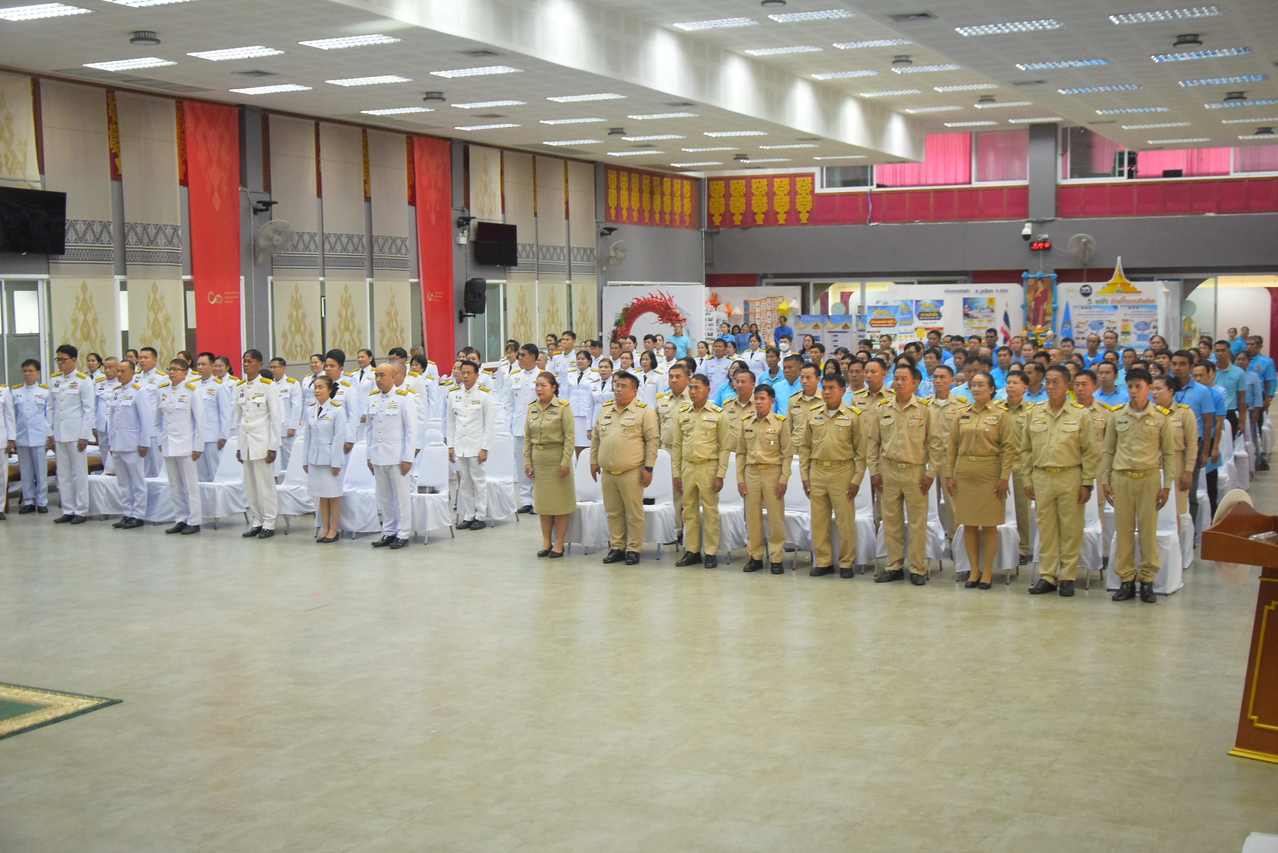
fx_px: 1491
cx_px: 639
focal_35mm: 42
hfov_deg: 46.4
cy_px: 426
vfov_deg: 31.9
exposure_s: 1/125
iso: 2500
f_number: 5
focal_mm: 28
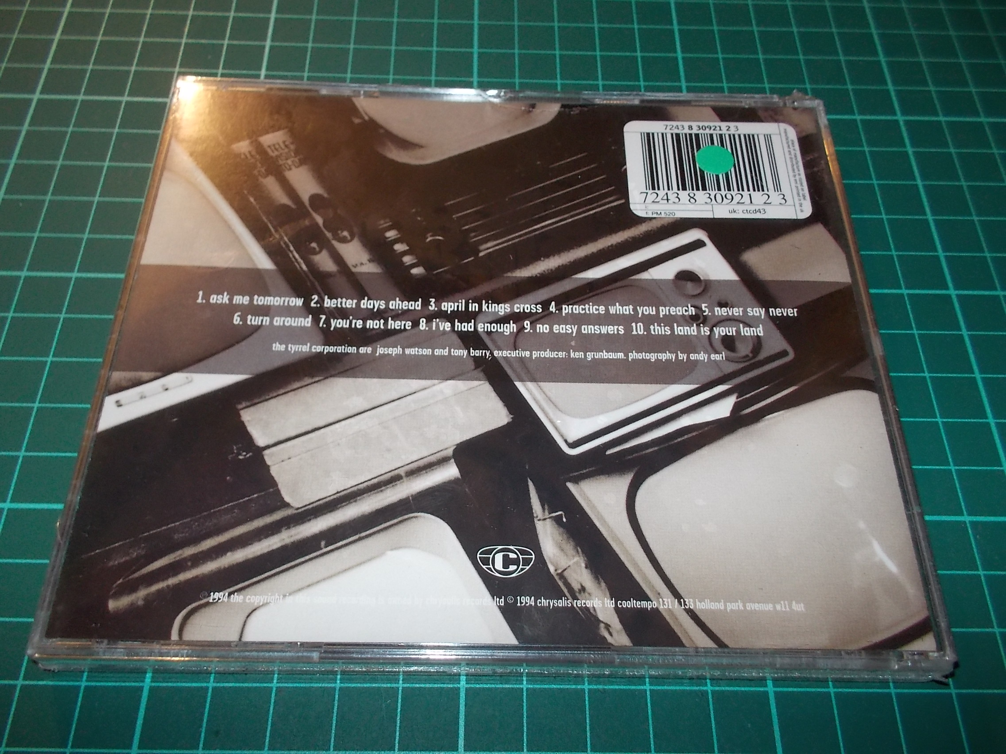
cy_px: 377
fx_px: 843
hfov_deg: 61.7
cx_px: 503
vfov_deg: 48.2
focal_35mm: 29
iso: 200
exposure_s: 1/30
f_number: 3.3
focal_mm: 4.1
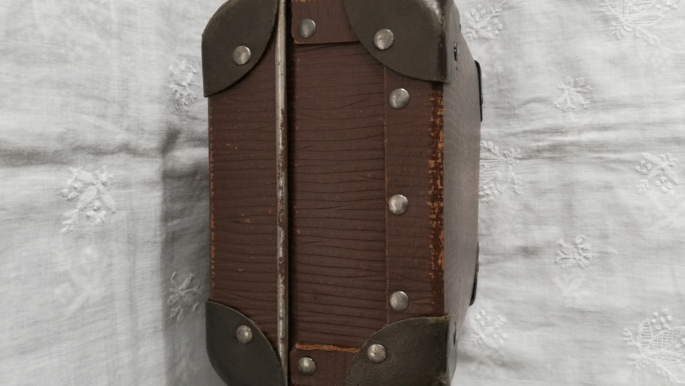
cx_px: 340
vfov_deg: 40.2
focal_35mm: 29
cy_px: 185
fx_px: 527
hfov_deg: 66.1
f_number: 2.2
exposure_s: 1/50
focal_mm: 3.81
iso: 125
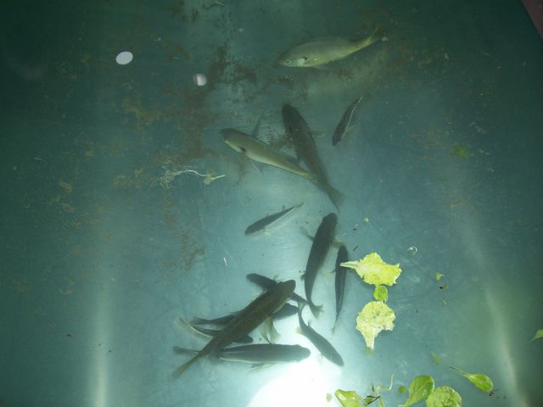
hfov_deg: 54.0
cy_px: 204
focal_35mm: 34
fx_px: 533
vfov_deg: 41.8
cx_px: 272
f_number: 2.7
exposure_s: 1/64
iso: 80
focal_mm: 5.6
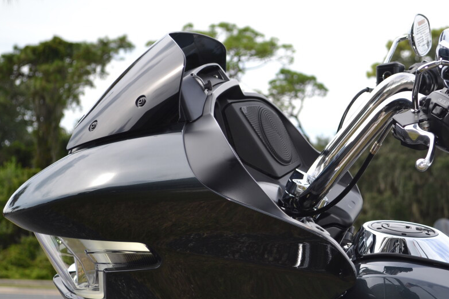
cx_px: 326
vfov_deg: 13.5
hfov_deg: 20.1
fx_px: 1260
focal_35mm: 101
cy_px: 209
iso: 100
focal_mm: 44
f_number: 5.6
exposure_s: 1/200
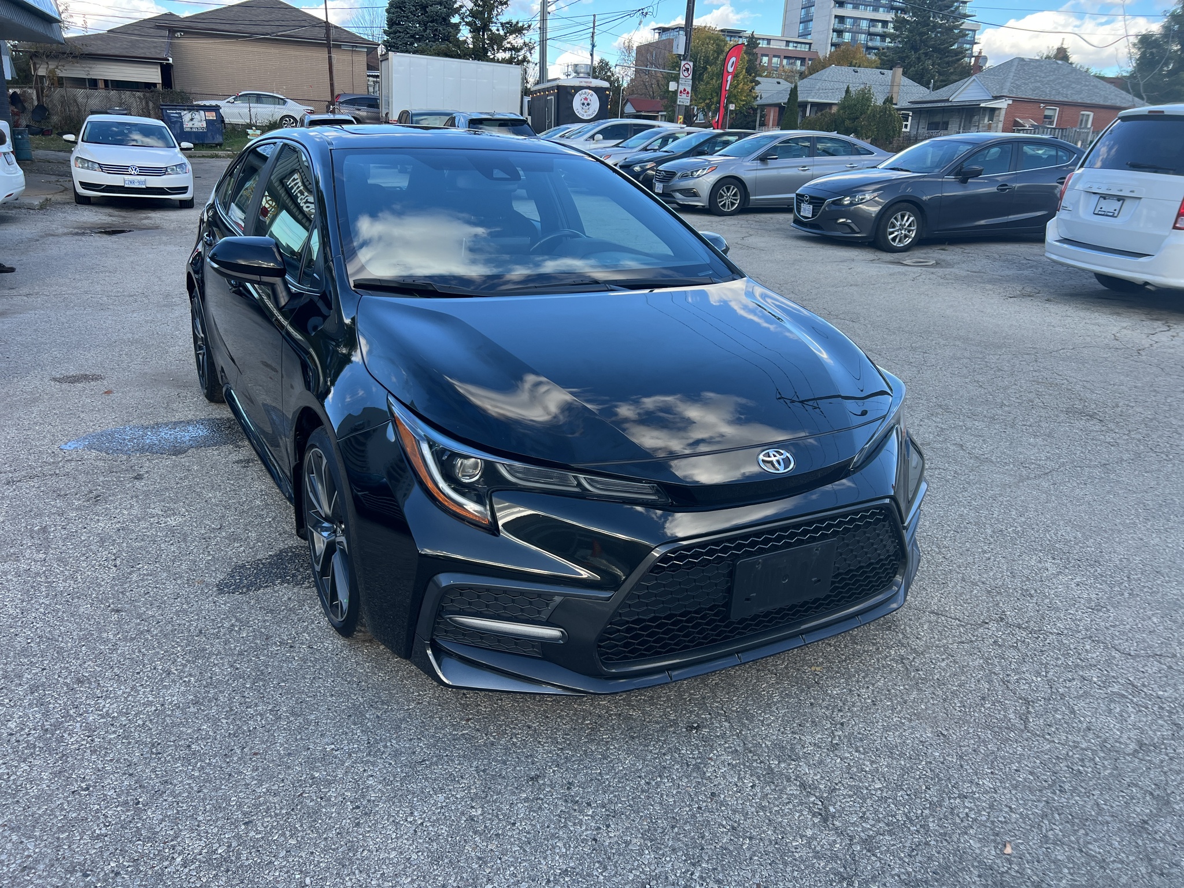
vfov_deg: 53.1
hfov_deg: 67.3
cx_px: 592
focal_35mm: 26
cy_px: 444
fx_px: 889
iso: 50
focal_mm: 5.7
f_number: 1.5
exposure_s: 1/597
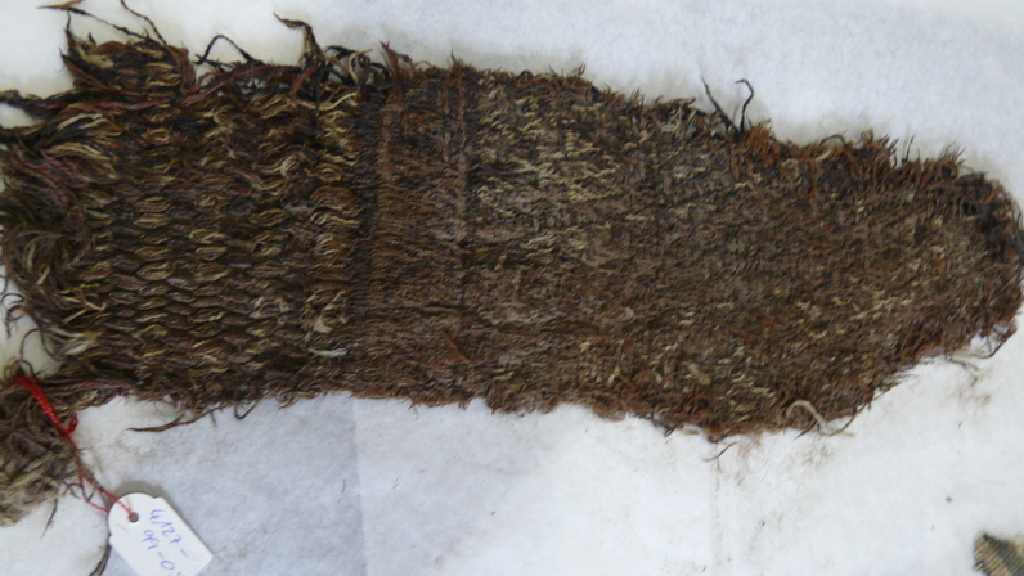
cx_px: 512
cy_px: 275
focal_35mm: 46
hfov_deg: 44.6
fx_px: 1249
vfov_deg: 26.0
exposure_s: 1/15
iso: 200
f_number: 2.8
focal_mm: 8.8
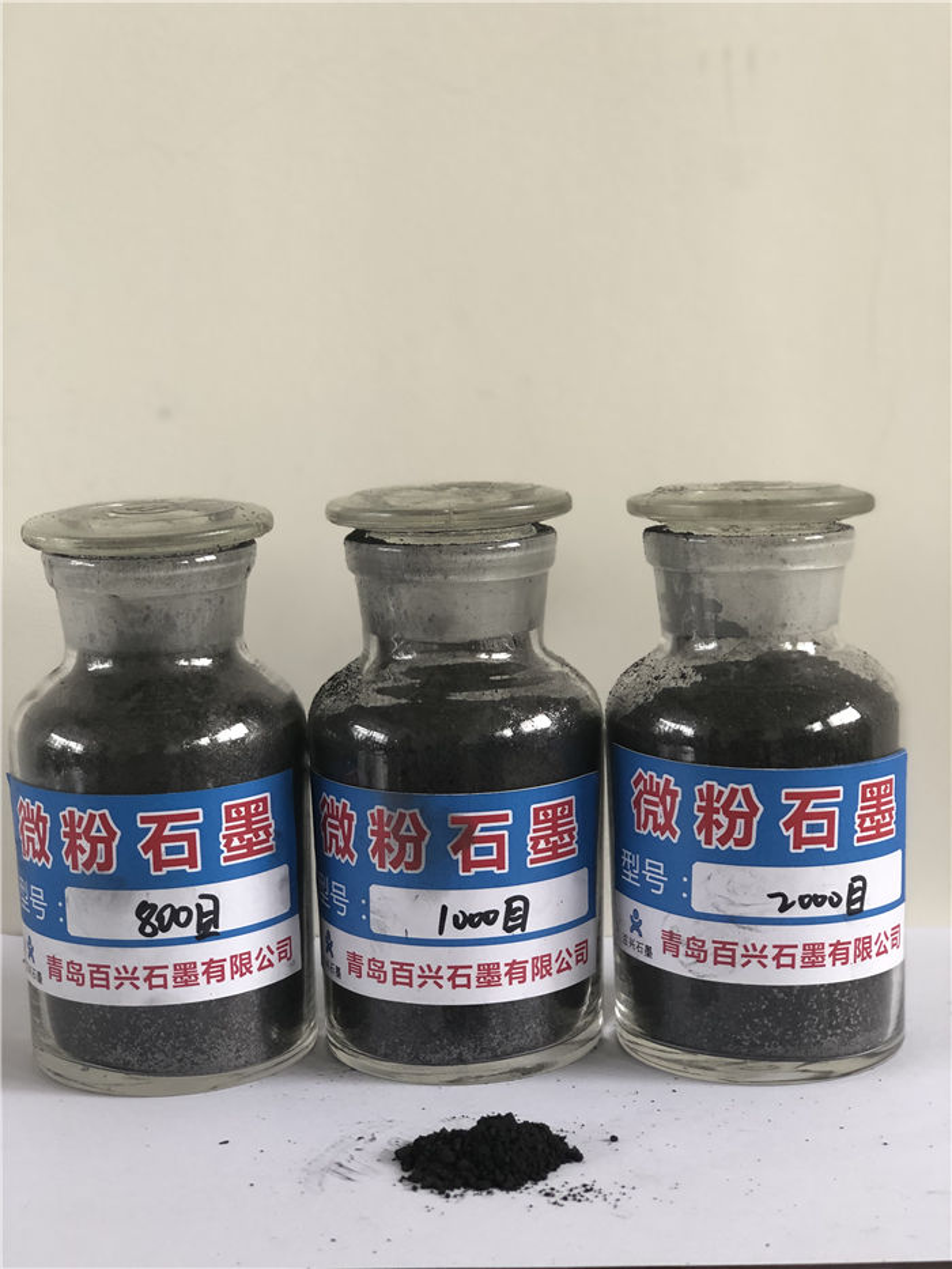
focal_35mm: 57
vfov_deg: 33.8
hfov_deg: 25.7
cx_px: 476
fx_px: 2090
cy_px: 634
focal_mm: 6.6
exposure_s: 1/30
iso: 40
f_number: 2.8
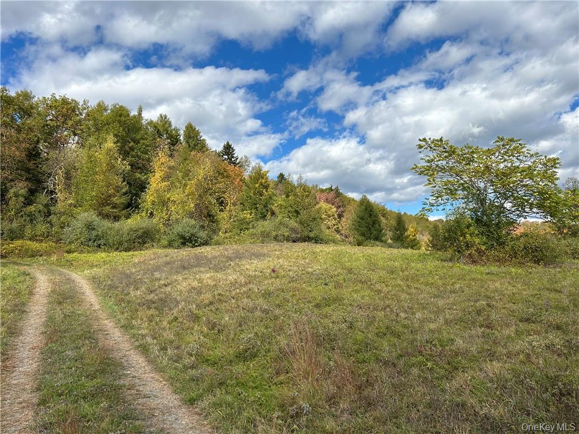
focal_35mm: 26
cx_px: 290
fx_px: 435
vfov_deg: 53.1
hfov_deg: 67.3
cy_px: 217
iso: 50
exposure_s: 1/4274
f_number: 1.5
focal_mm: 5.7
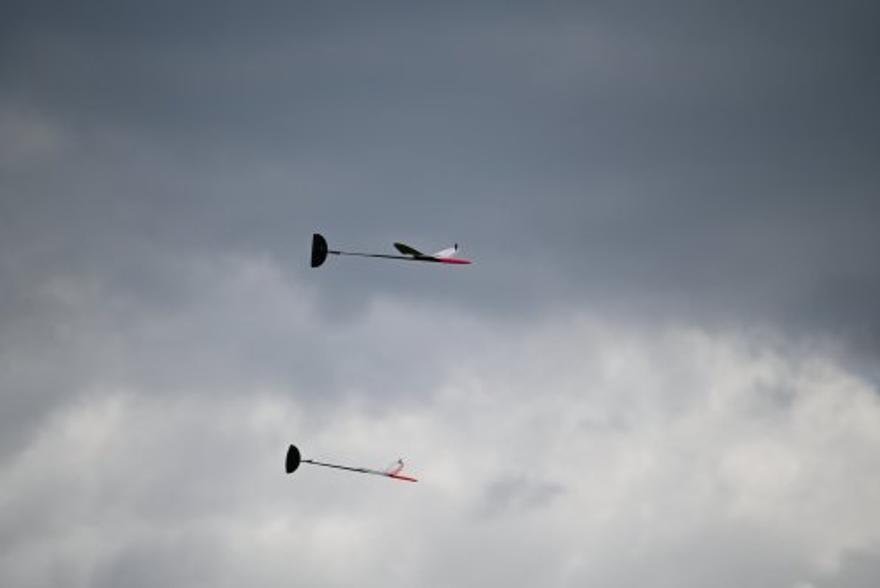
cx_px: 440
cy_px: 294
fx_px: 9783
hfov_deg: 5.2
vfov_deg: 3.4
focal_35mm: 400
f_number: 7.1
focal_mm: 400
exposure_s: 1/2500
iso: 320
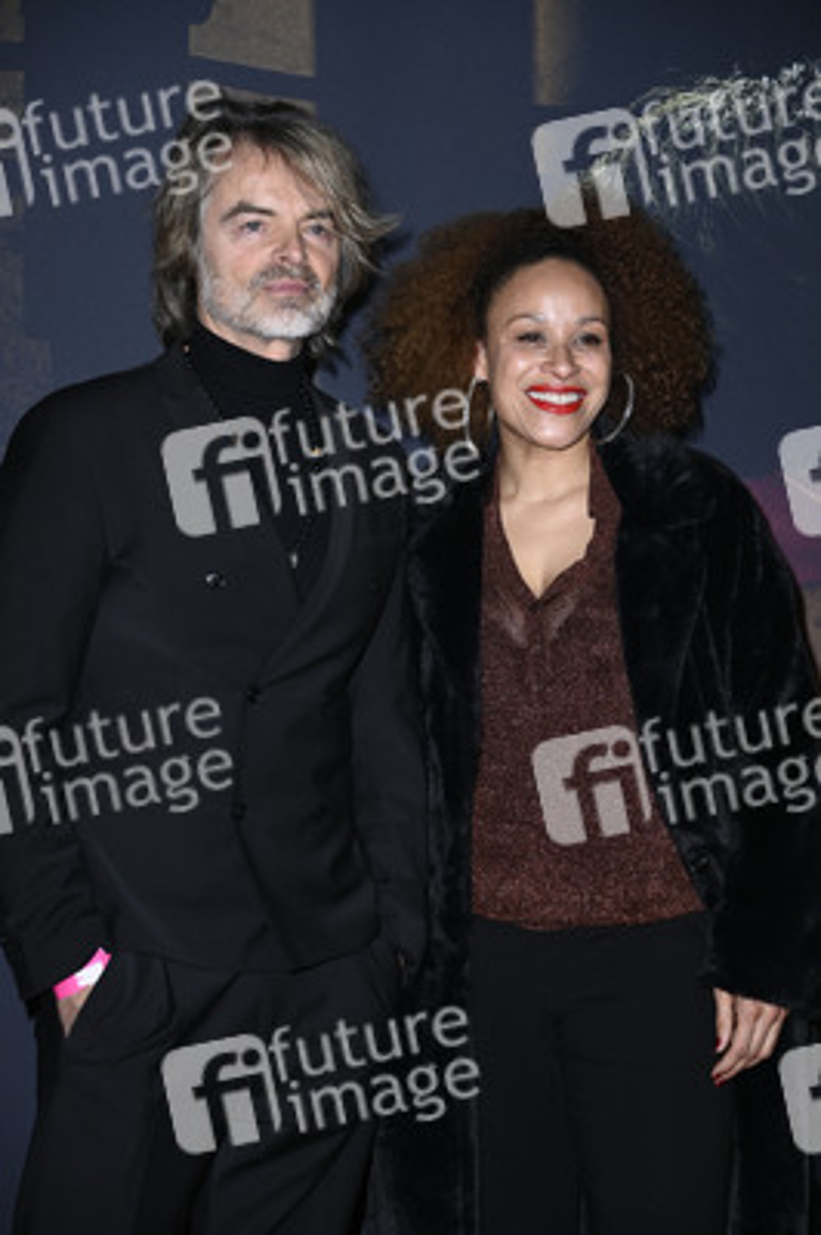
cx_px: 410
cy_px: 618
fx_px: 3427
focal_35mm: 100
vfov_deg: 20.4
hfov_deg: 13.7
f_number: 5.6
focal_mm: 100
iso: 400
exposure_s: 1/250
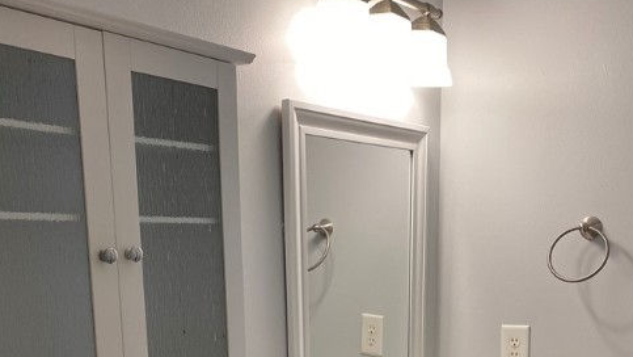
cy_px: 421
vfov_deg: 24.3
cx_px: 368
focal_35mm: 45
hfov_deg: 45.3
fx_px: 756
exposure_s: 1/120
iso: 100
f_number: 1.8
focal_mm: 4.25
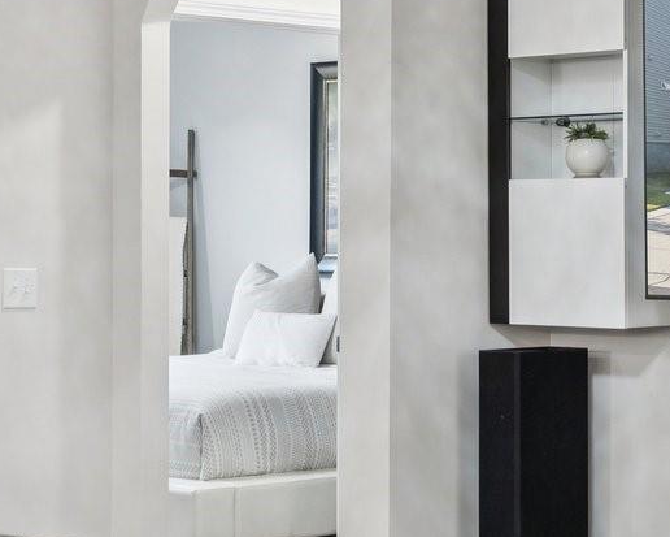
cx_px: 316
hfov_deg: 17.8
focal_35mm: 108
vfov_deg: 14.3
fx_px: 2142
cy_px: 244
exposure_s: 1/8
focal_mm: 29
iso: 160
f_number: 7.1
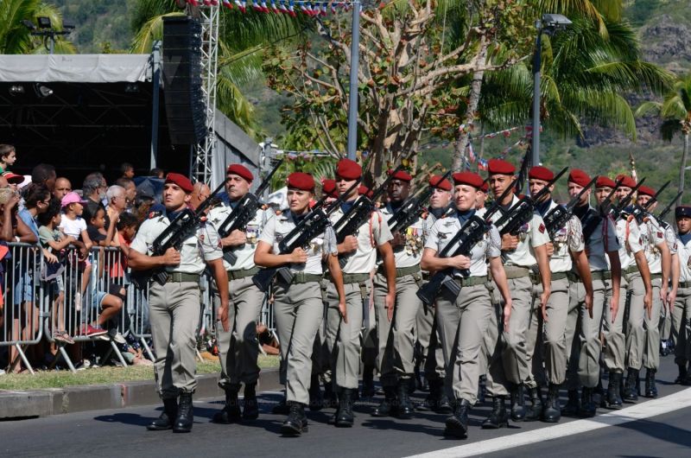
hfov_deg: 19.5
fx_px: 2011
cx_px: 346
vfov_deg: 13.0
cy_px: 229
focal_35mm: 105
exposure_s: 1/800
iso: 160
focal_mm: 70
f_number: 8
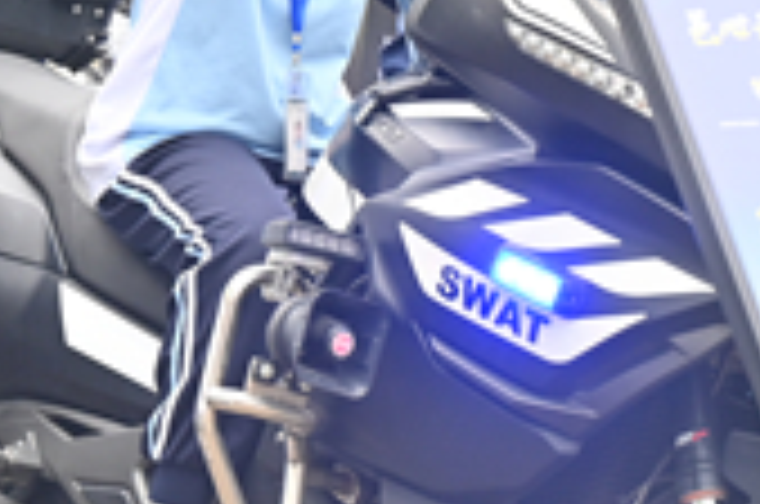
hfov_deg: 7.9
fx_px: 5478
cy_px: 29
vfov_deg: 5.3
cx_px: 391
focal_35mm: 260
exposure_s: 1/200
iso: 640
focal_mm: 80
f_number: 6.3
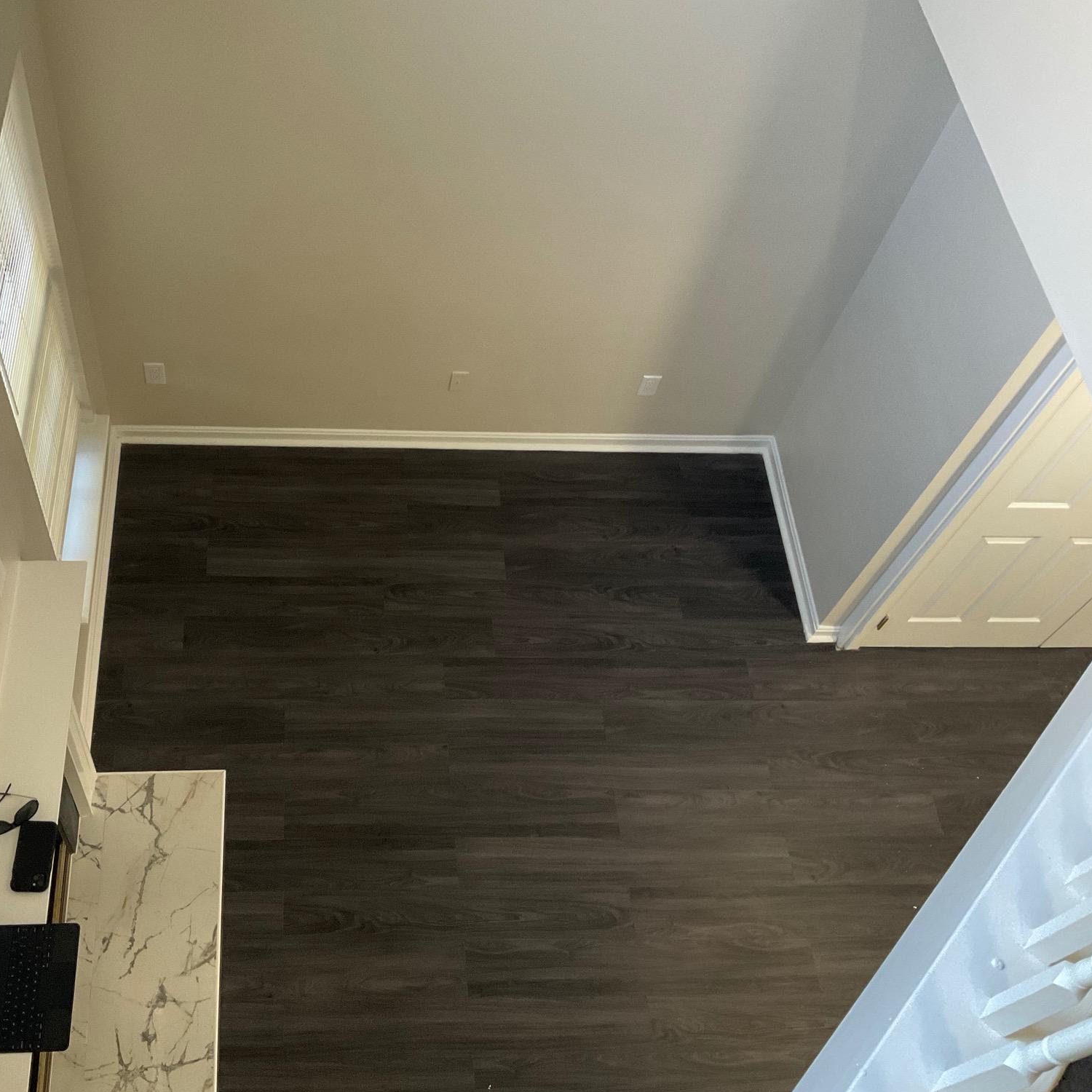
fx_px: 1249
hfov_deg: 46.7
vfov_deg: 47.2
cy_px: 547
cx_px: 400
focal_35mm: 35
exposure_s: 1/60
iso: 160
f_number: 1.8
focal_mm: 3
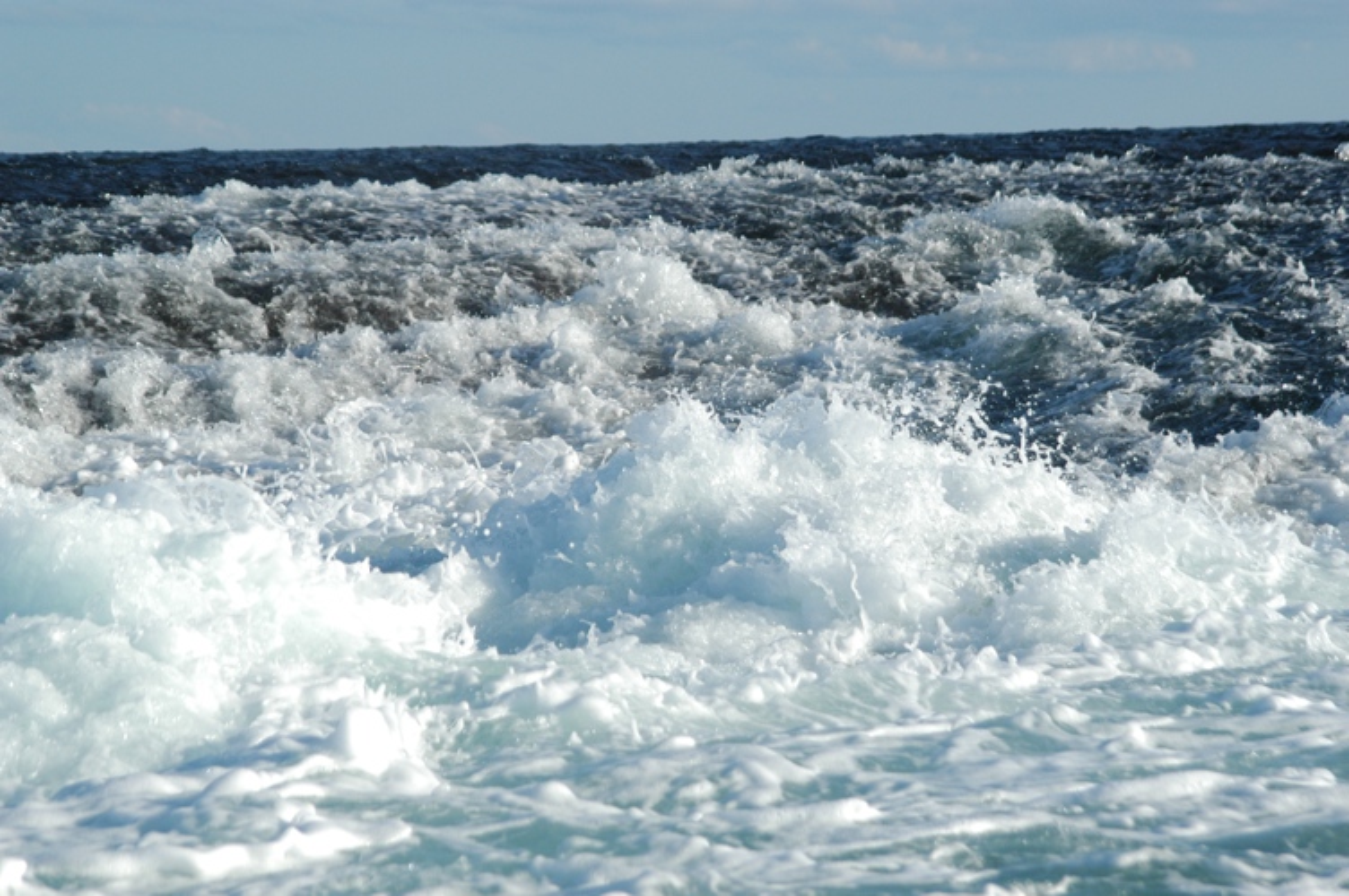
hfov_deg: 14.0
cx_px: 674
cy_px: 448
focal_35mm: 147
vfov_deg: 9.3
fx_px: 5503
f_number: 6.3
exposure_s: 1/1600
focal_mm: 98
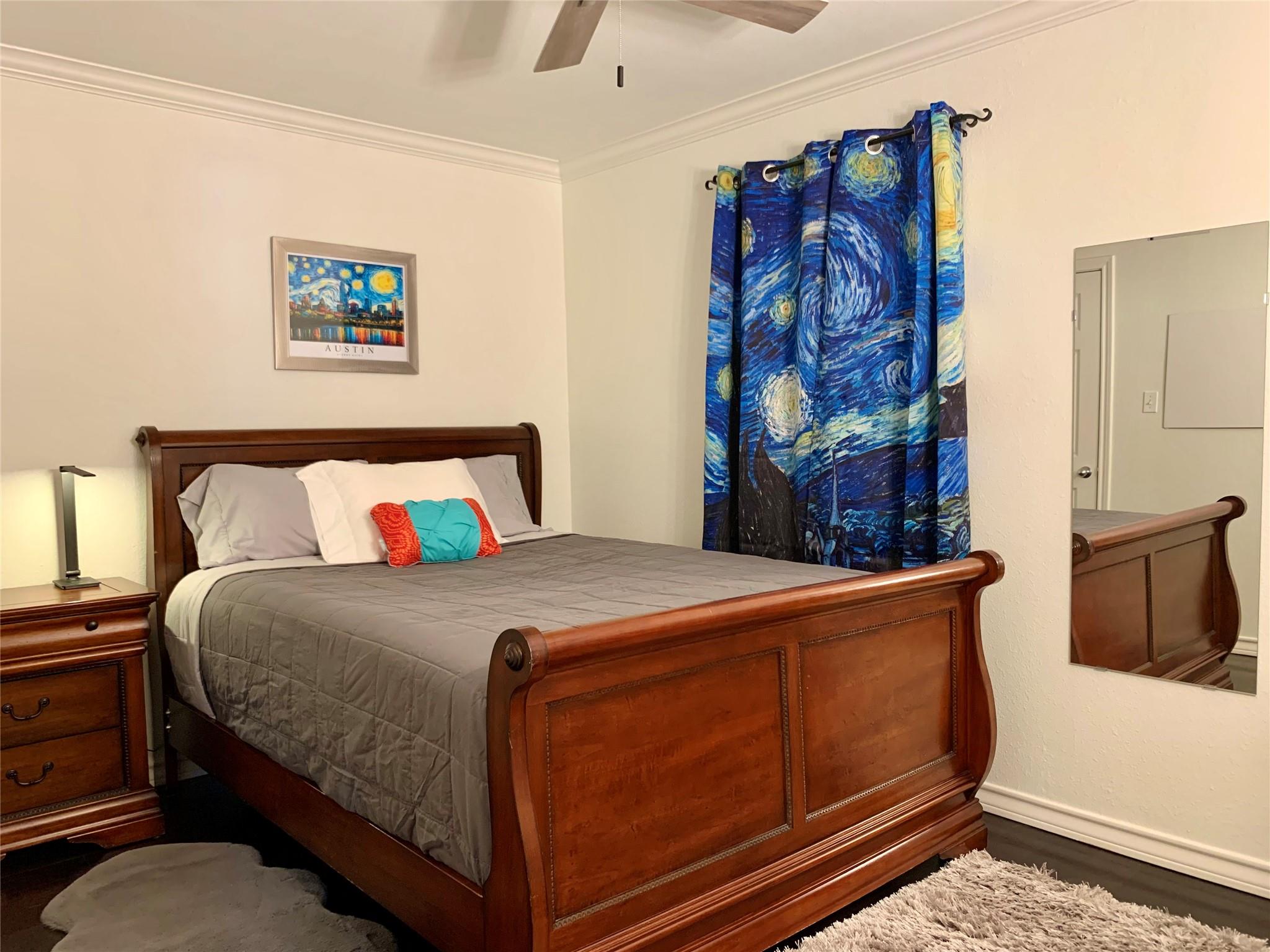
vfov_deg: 53.1
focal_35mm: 26
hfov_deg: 67.3
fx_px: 954
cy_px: 476
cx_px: 635
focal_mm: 4.25
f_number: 1.8
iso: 200
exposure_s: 1/60
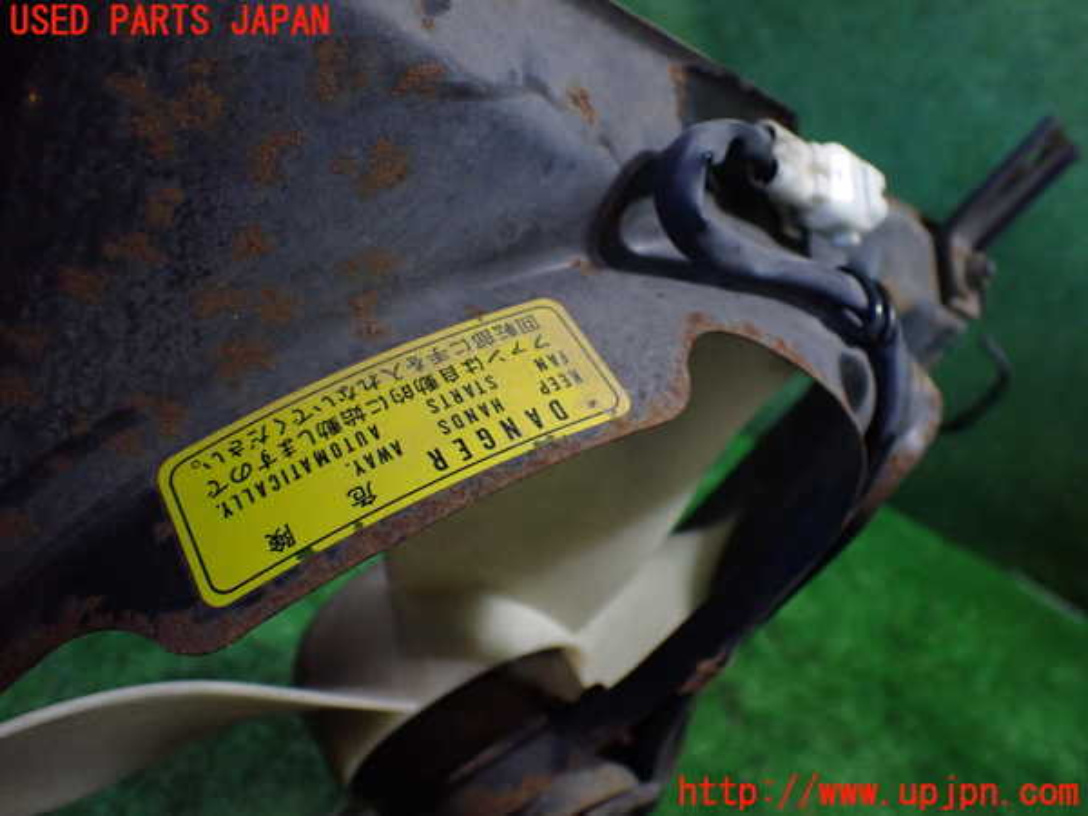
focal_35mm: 30
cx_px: 544
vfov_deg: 46.8
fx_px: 943
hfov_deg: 60.0
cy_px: 408
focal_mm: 5.4
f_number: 2.3
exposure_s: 1/125
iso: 640
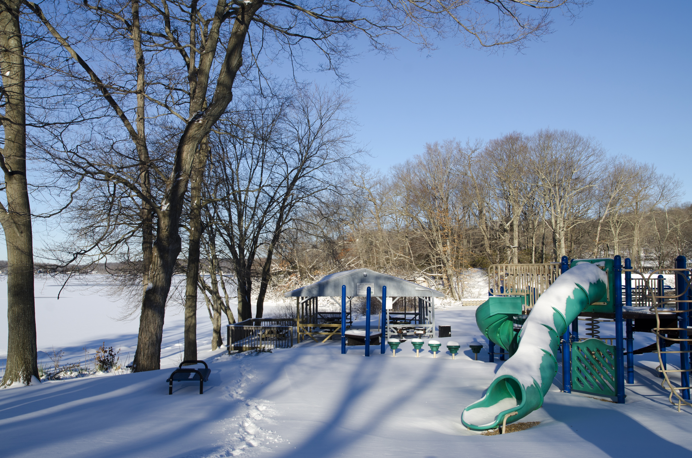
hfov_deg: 53.2
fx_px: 691
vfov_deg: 36.7
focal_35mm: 36
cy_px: 229
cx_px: 346
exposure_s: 1/250
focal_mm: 24
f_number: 9.5
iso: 160
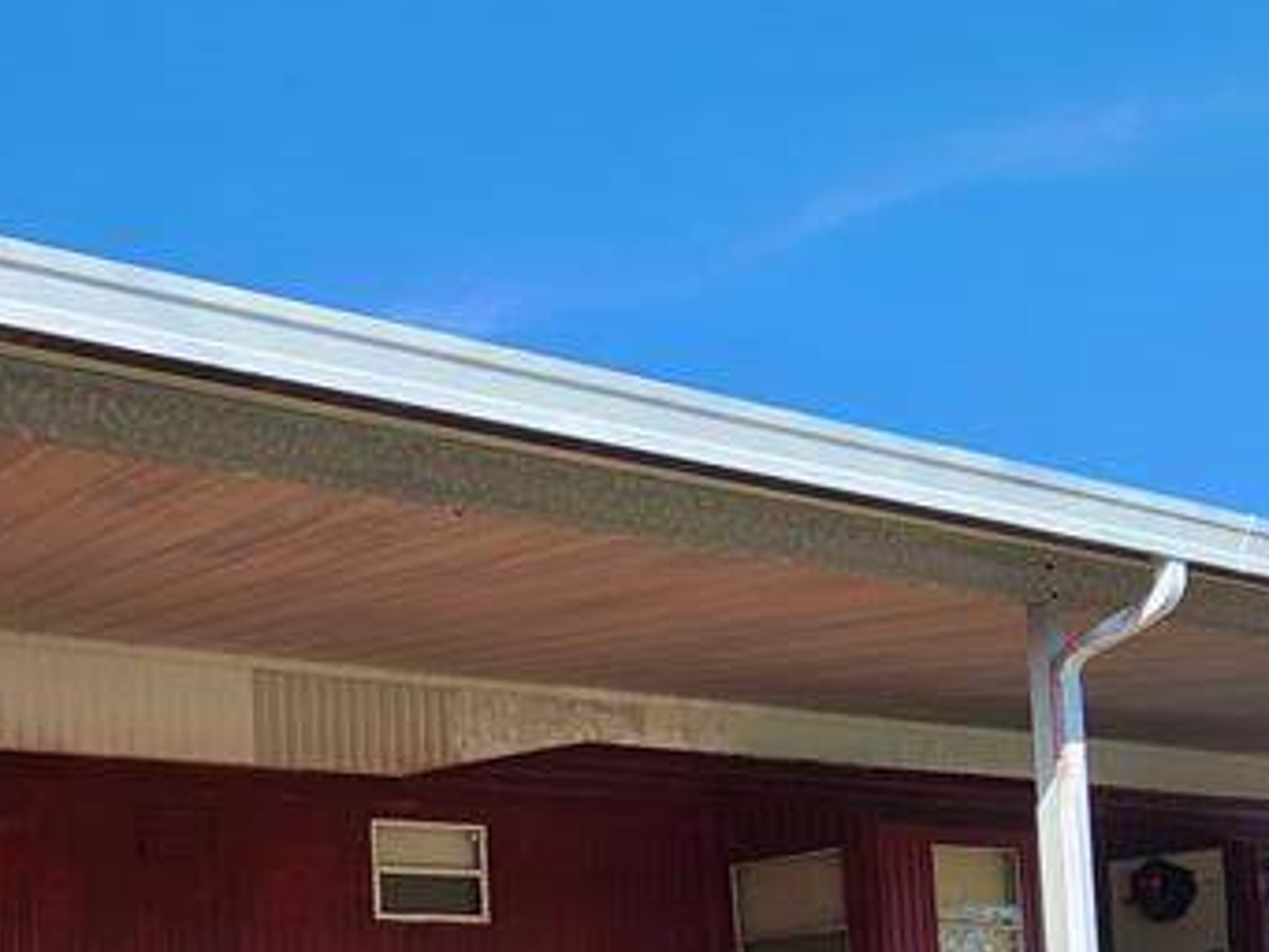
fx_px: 1430
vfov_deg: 33.2
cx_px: 194
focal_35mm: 39
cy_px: 989
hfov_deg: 44.6
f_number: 2.2
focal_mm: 2.2
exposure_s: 1/1055
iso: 50
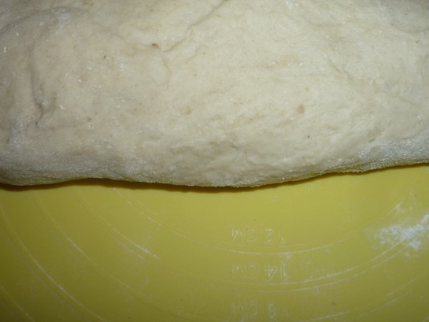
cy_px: 100
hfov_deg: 42.8
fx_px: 545
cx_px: 253
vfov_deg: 32.5
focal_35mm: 44
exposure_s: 1/30
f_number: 4
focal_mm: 5.2
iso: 100
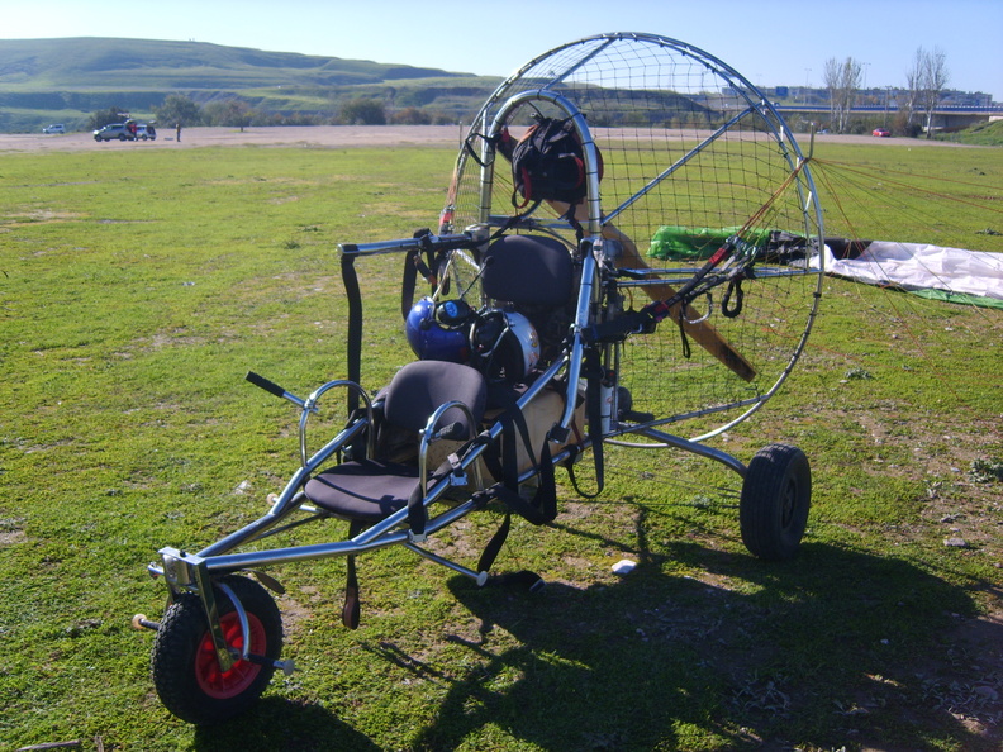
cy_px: 376
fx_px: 1014
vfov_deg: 40.7
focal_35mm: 35
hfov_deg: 52.6
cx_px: 502
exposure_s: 1/1000
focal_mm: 7.4
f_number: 2.8
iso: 50
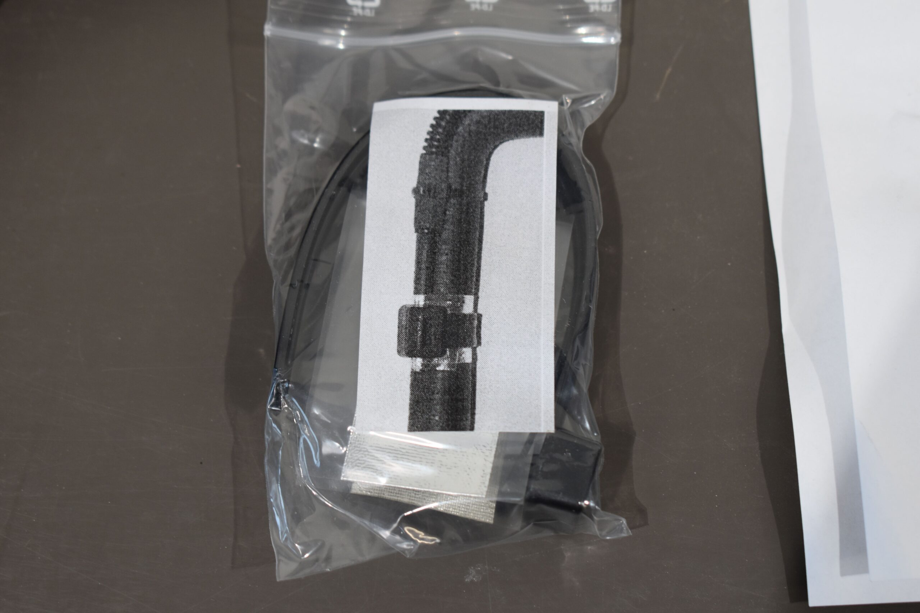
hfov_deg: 26.0
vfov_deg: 17.5
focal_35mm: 78
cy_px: 306
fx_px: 1993
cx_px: 460
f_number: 6.3
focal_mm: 52
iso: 400
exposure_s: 1/60
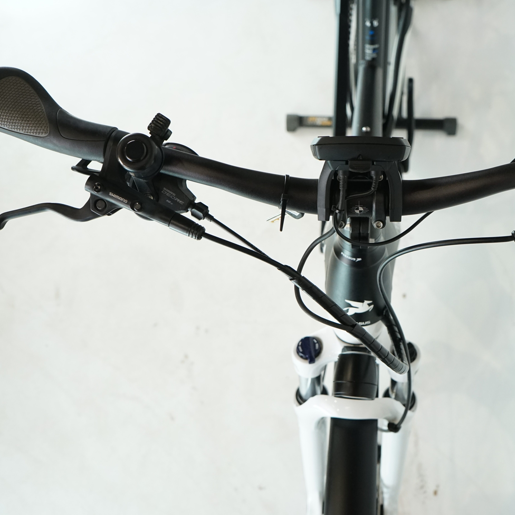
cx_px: 365
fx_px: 791
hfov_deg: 35.5
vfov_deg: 36.1
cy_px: 247
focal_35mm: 47
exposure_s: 1/200
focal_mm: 34
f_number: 5.6
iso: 1600
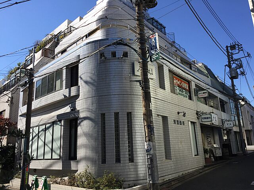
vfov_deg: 48.2
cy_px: 95
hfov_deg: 61.7
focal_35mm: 29
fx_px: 213
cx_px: 127
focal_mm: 4.15
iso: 32
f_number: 2.2
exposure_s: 1/1721
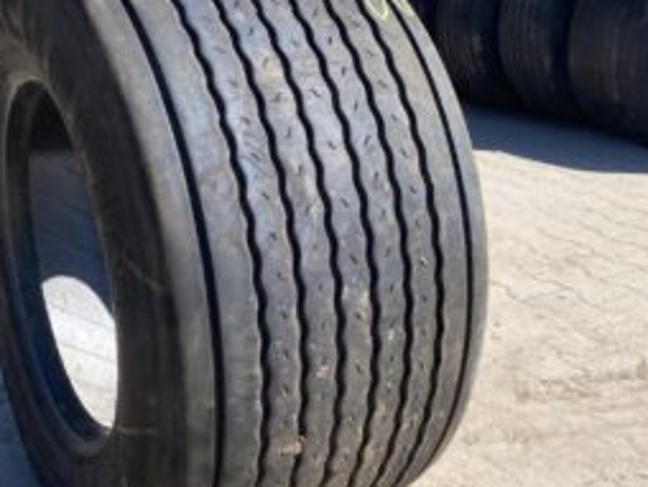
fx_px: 824
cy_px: 261
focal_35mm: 44
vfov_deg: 32.9
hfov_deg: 42.6
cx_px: 245
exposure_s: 1/1754
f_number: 1.8
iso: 32
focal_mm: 4.25
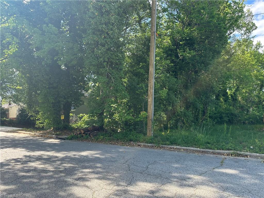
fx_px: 183
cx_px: 132
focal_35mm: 24
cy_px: 99
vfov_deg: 56.8
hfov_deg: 71.6
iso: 80
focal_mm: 6.86
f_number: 1.78
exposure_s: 1/894
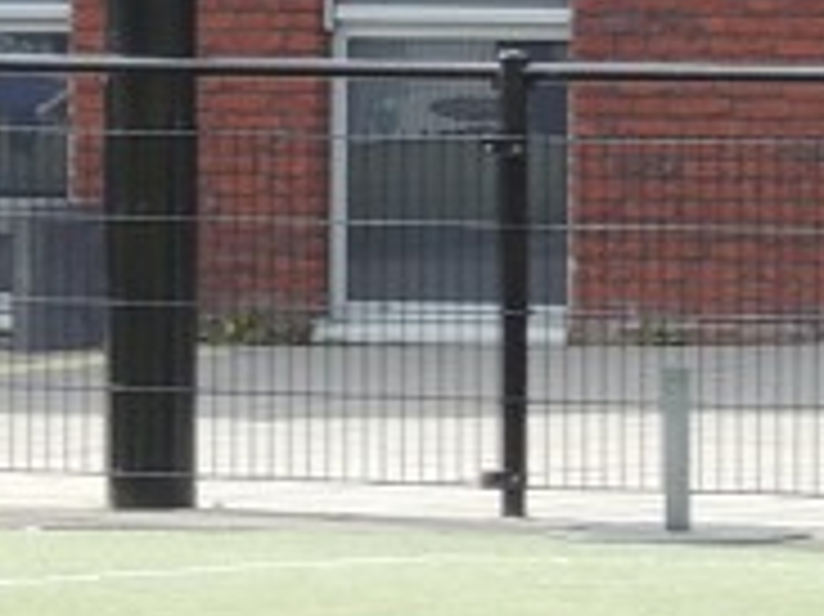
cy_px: 468
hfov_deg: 2.9
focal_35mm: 689
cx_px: -117
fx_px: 16390
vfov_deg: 2.2
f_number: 4.2
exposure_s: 1/400
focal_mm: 18.7
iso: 180
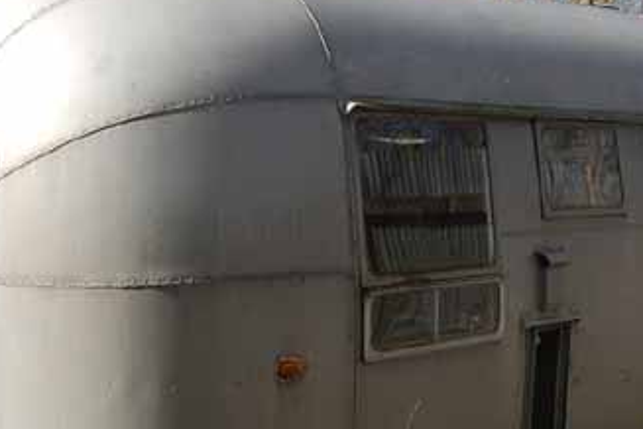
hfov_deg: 24.2
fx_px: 1500
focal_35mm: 84
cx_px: 290
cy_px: 214
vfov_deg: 16.3
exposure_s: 1/60
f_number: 20
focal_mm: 26
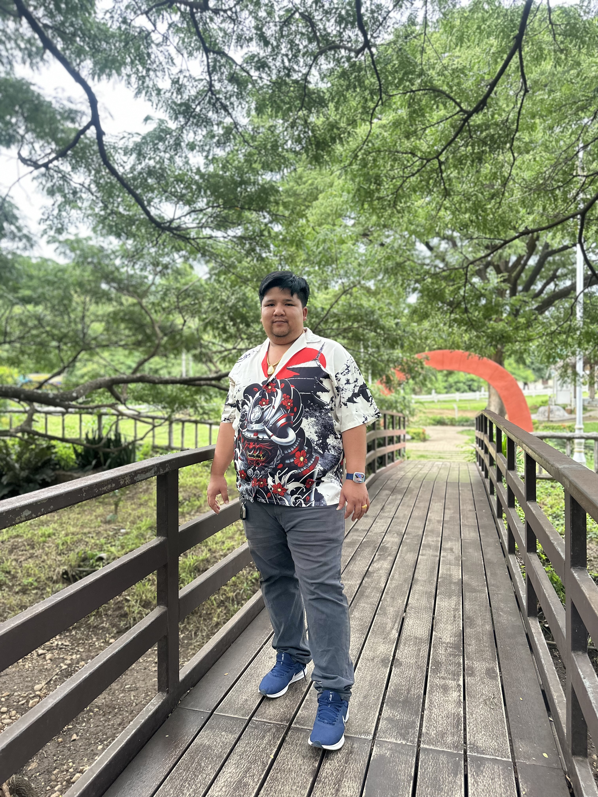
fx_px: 553
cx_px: 299
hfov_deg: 56.8
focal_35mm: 24
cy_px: 398
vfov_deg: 71.6
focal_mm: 6.86
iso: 200
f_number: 1.78
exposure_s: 1/121
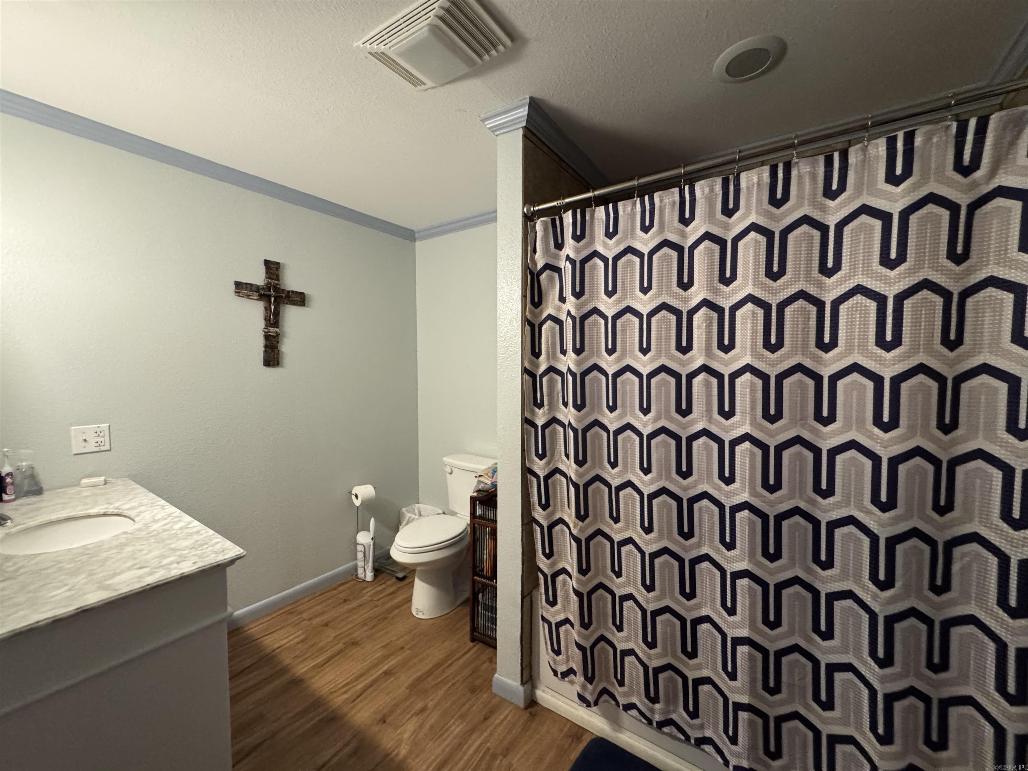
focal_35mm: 14
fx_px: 416
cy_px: 386
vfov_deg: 85.7
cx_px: 514
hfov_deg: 102.1
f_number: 2.2
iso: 800
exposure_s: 1/60
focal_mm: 2.22
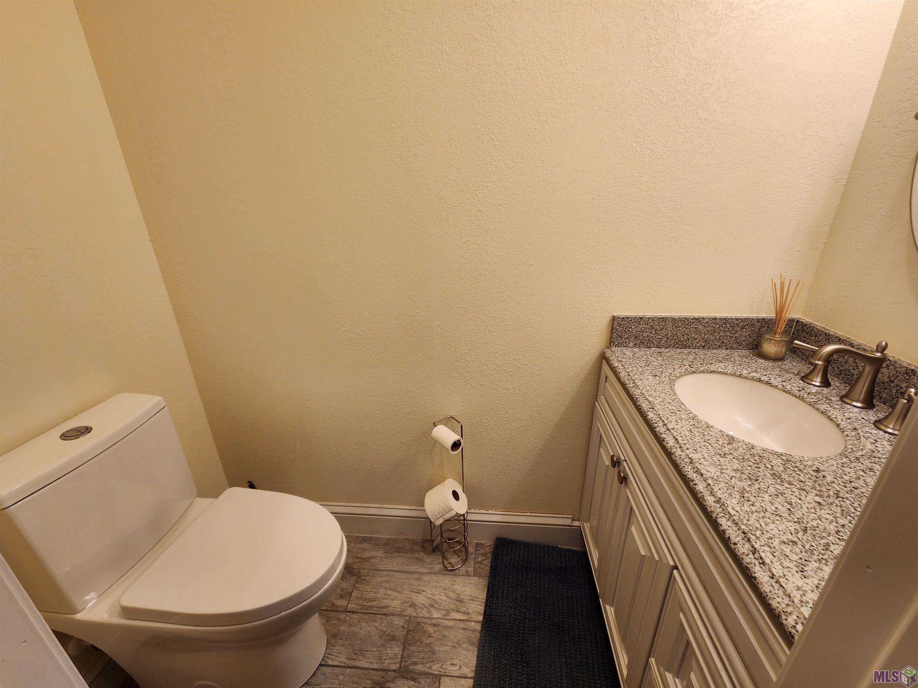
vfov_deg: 89.9
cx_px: 459
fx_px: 345
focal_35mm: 13
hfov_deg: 106.2
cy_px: 344
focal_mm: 2.2
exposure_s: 1/60
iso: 64
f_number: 2.2
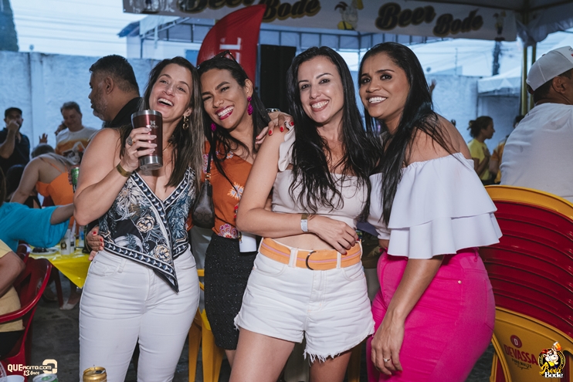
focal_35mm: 36
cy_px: 191
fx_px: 573
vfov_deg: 36.9
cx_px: 286
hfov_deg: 53.1
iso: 2500
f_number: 2.5
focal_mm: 24
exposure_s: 1/320
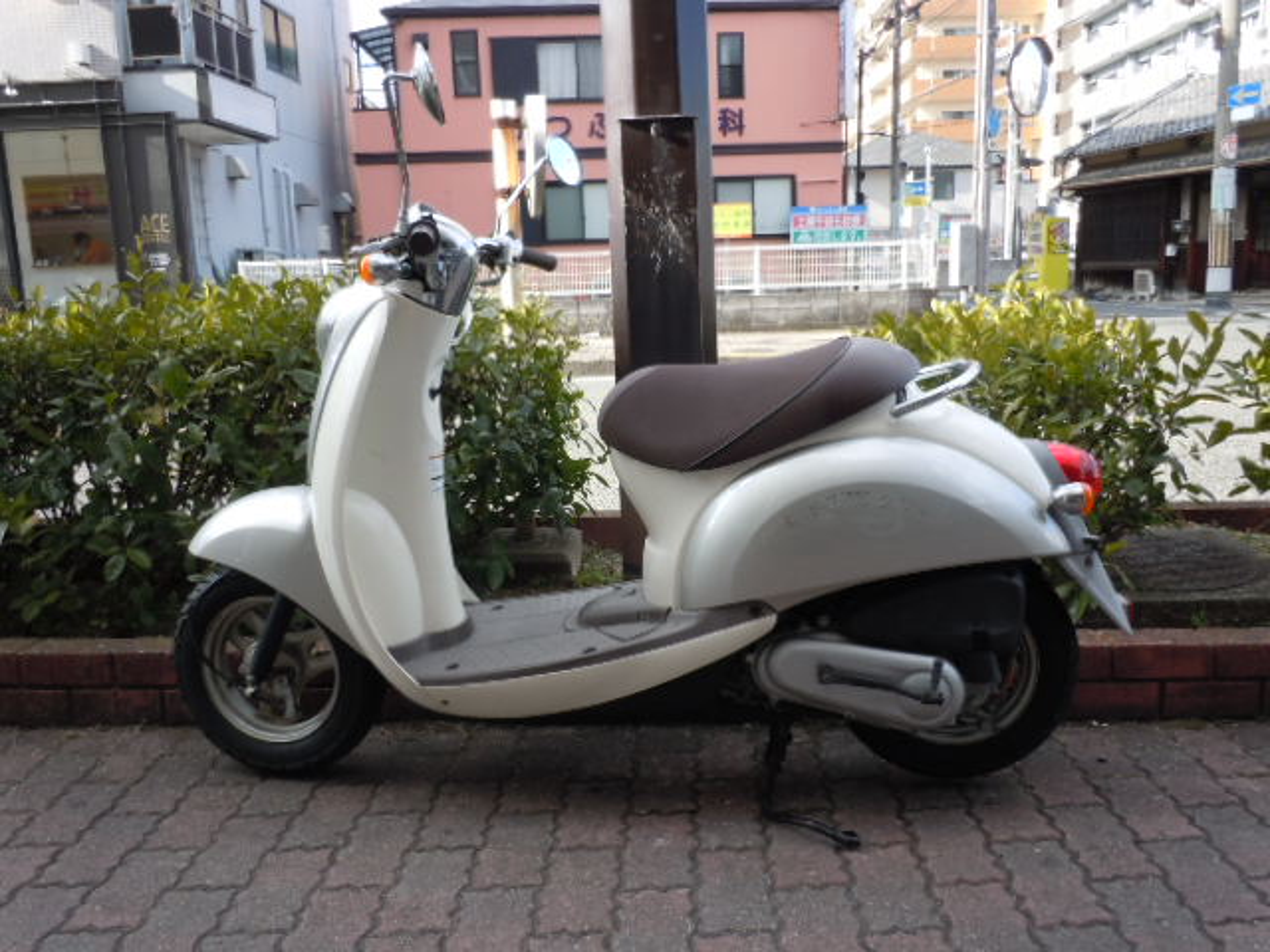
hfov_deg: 63.4
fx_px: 1027
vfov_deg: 49.7
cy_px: 476
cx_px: 635
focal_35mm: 28
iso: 100
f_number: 3.7
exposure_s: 1/160
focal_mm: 5
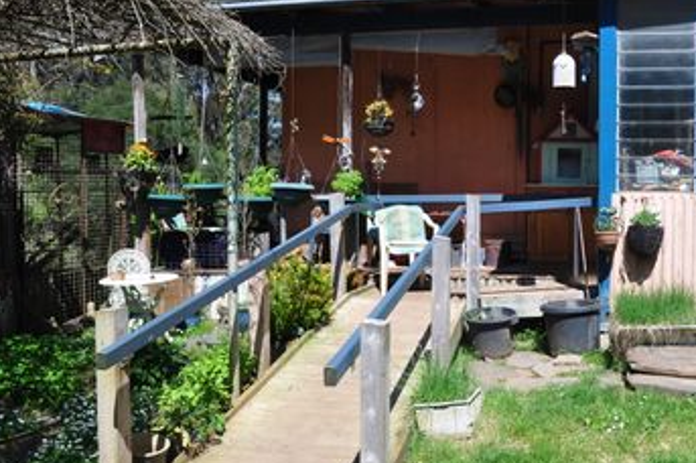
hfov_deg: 51.3
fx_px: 715
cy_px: 208
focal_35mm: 37
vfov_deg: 35.8
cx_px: 440
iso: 200
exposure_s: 1/100
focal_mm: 18
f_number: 9
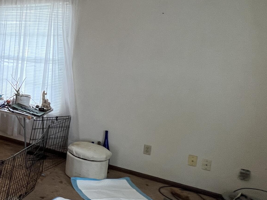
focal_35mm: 34
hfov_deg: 41.3
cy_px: 80
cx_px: -36
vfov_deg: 41.6
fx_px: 262
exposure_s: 1/60
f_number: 1.8
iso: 160
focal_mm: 1.57
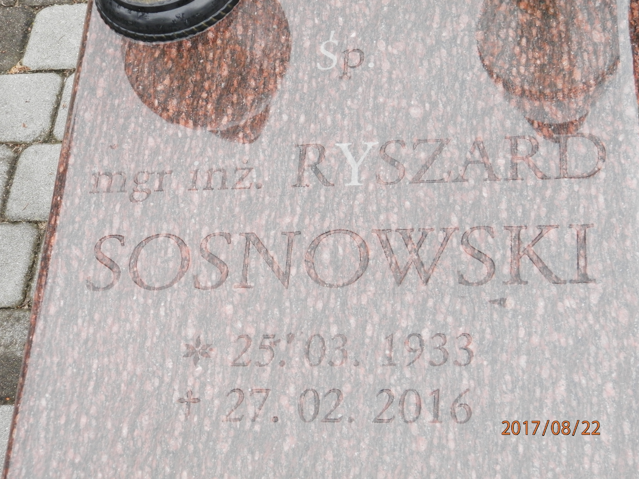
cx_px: 320
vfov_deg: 21.6
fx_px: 1255
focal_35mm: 68
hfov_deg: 28.6
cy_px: 240
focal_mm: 12.2
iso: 200
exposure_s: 1/40
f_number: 4
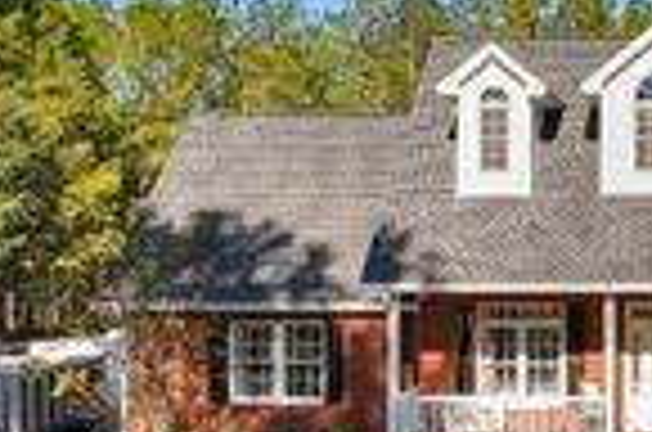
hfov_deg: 25.3
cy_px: 236
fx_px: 1373
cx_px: 665
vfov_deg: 17.9
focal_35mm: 76
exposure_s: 1/240
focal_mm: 8.38
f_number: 2.8
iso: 100
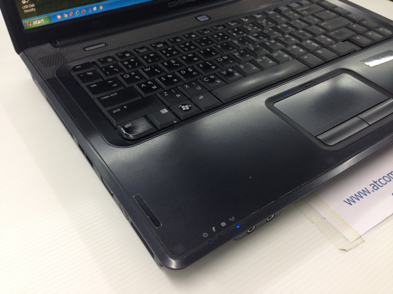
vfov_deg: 42.9
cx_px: 196
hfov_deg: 55.4
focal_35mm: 33
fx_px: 375
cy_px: 147
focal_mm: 4.12
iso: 80
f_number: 2.4
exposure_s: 1/20
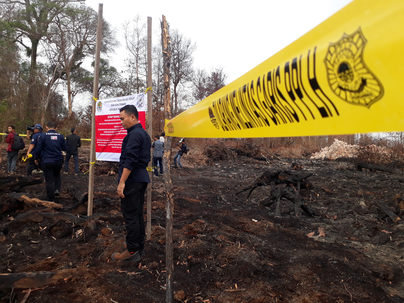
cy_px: 152
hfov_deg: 65.3
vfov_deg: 51.4
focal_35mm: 27
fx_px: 315
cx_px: 202
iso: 40
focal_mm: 3.6
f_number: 1.9
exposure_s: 1/452
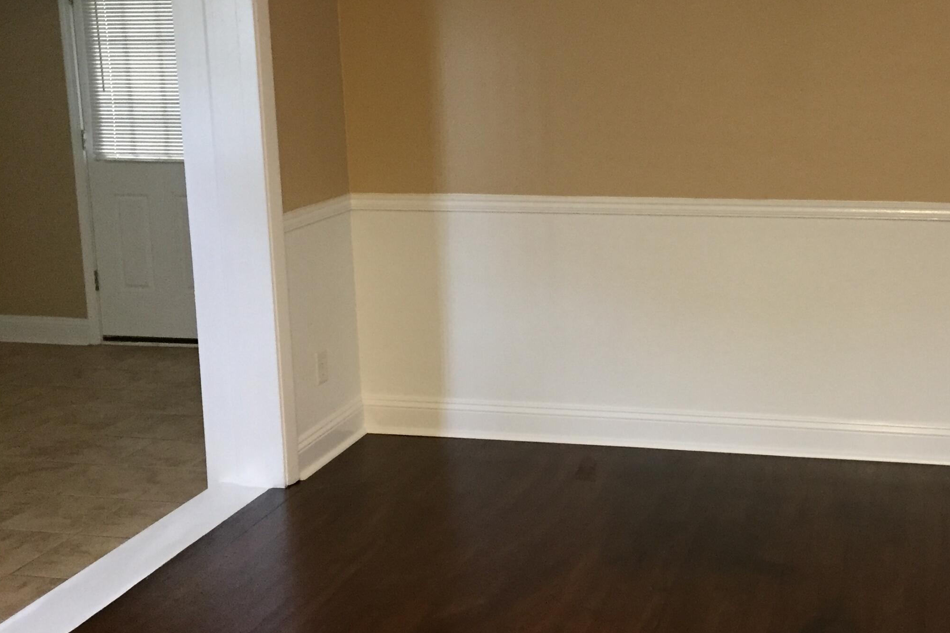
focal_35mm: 45
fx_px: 1187
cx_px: 706
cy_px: 225
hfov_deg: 42.3
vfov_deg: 29.7
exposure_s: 1/17
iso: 250
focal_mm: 4.15
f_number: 2.2
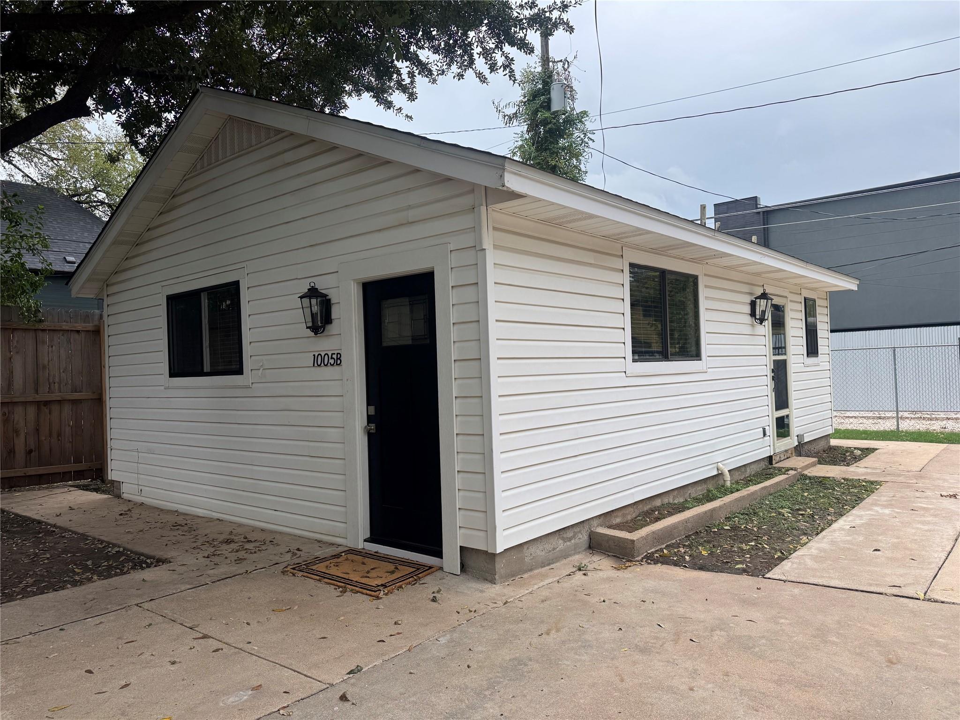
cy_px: 360
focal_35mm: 24
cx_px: 480
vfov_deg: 56.8
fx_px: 666
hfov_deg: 71.6
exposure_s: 1/853
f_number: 1.78
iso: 80
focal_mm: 6.76
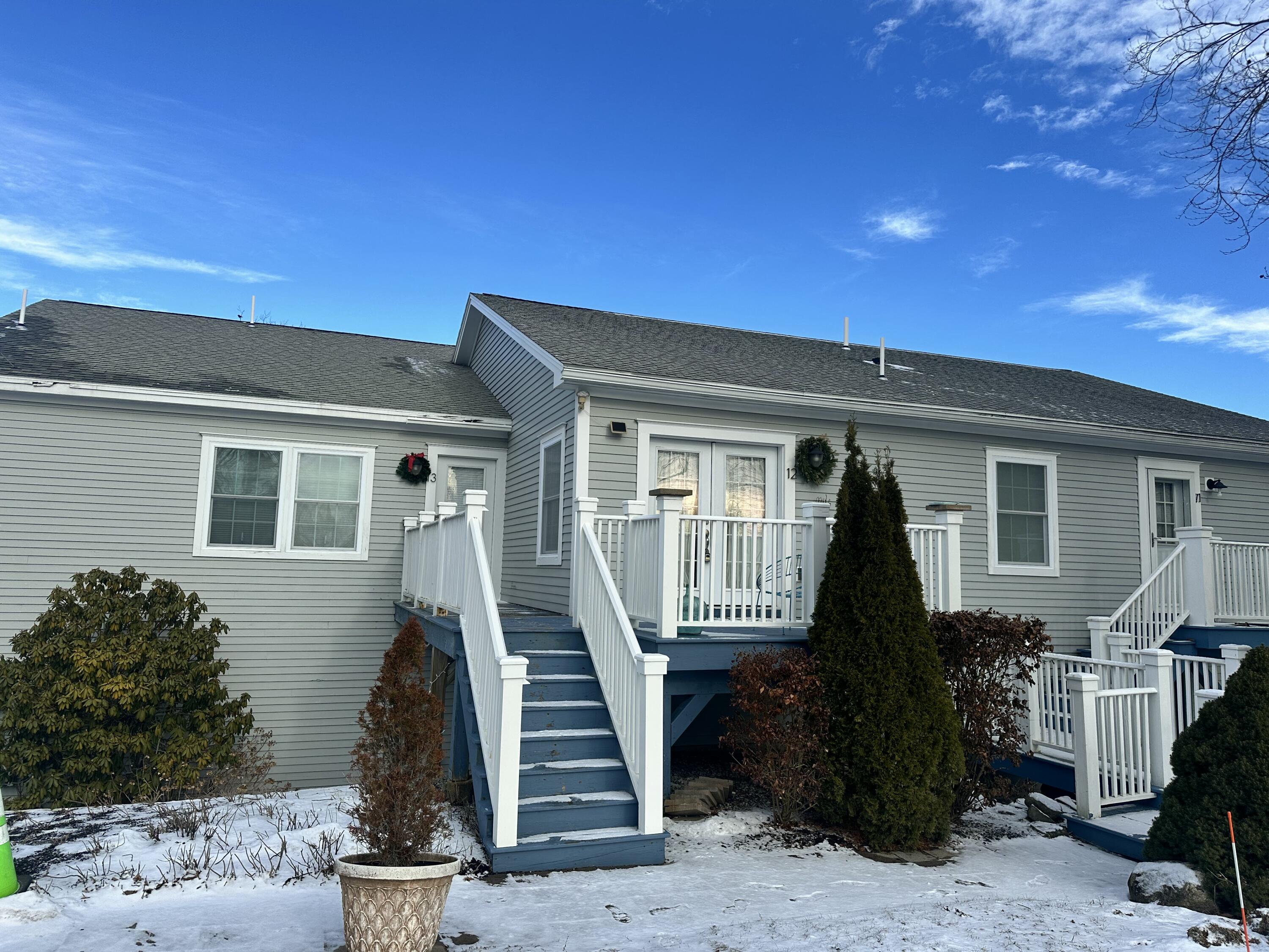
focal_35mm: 24
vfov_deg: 56.8
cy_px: 476
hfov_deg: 71.6
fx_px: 880
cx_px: 634
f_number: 1.78
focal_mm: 6.86
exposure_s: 1/2809
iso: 80
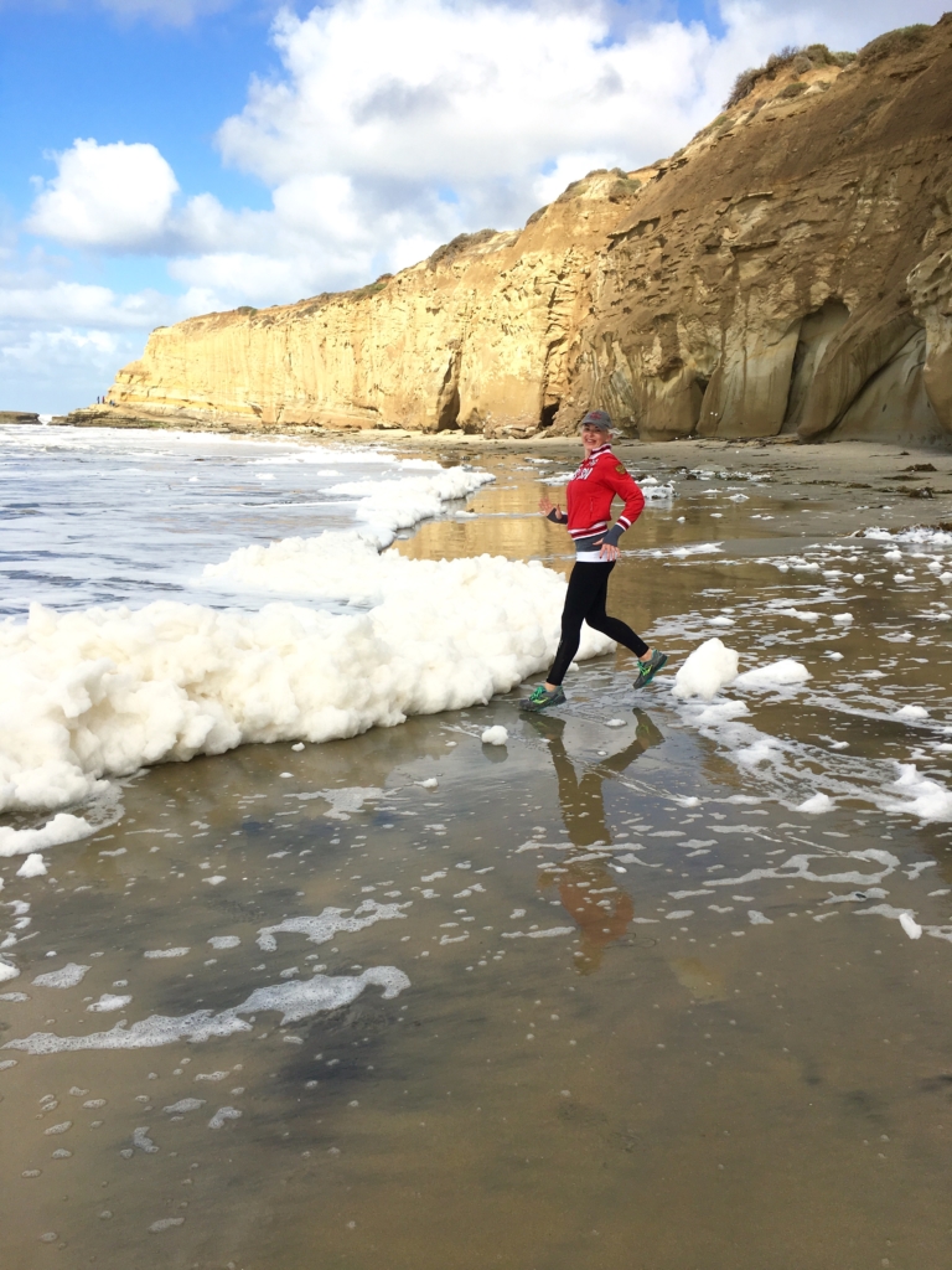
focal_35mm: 29
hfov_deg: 48.2
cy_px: 635
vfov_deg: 61.7
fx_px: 1063
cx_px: 476
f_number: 2.2
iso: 25
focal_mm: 4.15
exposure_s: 1/1972
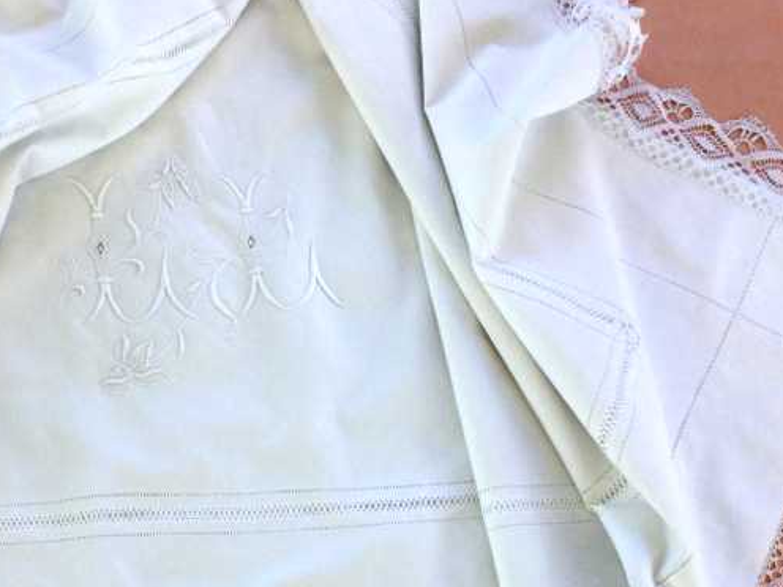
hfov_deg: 37.6
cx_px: 237
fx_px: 1131
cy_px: 442
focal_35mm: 50
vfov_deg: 28.7
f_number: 2.4
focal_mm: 3.3
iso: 25
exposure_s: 1/131
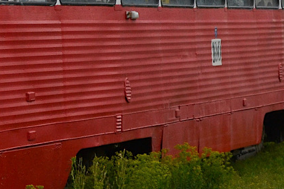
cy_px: -77
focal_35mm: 256
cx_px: -10
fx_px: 2019
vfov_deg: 5.3
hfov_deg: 8.0
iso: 200
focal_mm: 48
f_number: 5.6
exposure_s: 1/800
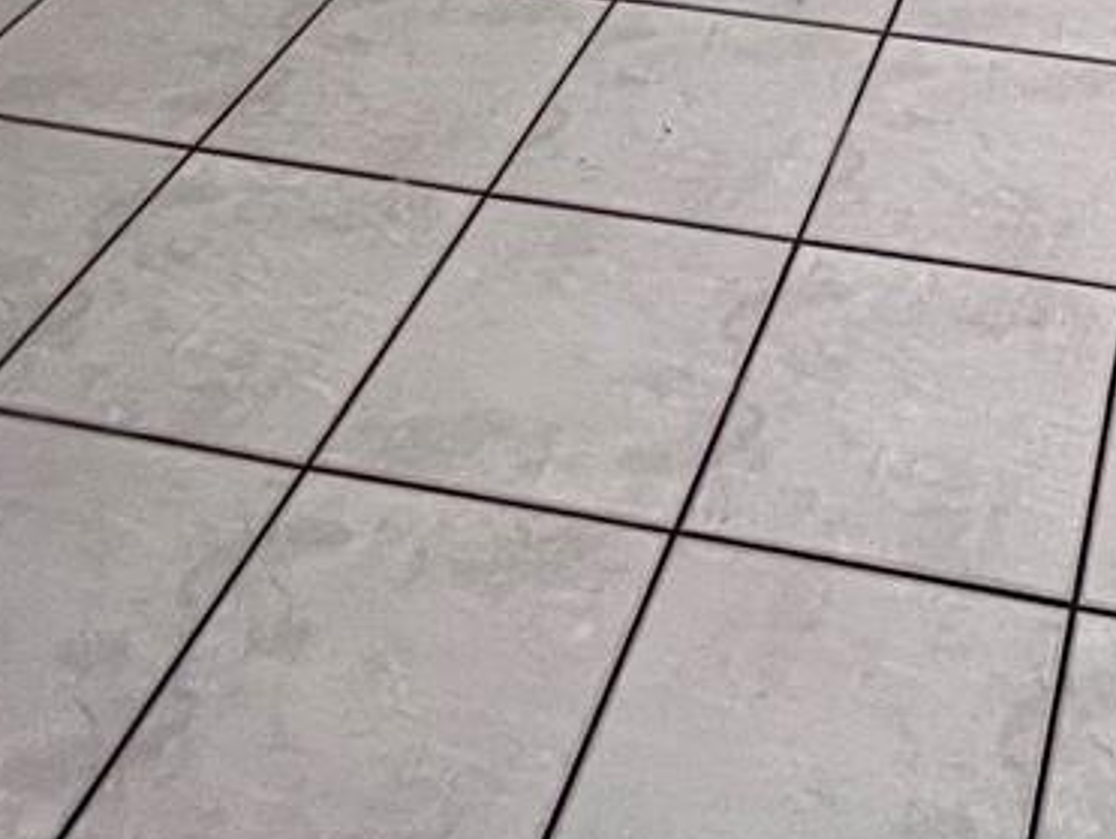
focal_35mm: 56
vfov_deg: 17.2
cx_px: 1014
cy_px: -926
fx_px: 1807
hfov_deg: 32.5
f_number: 1.8
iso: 400
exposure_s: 1/60
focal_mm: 1.57
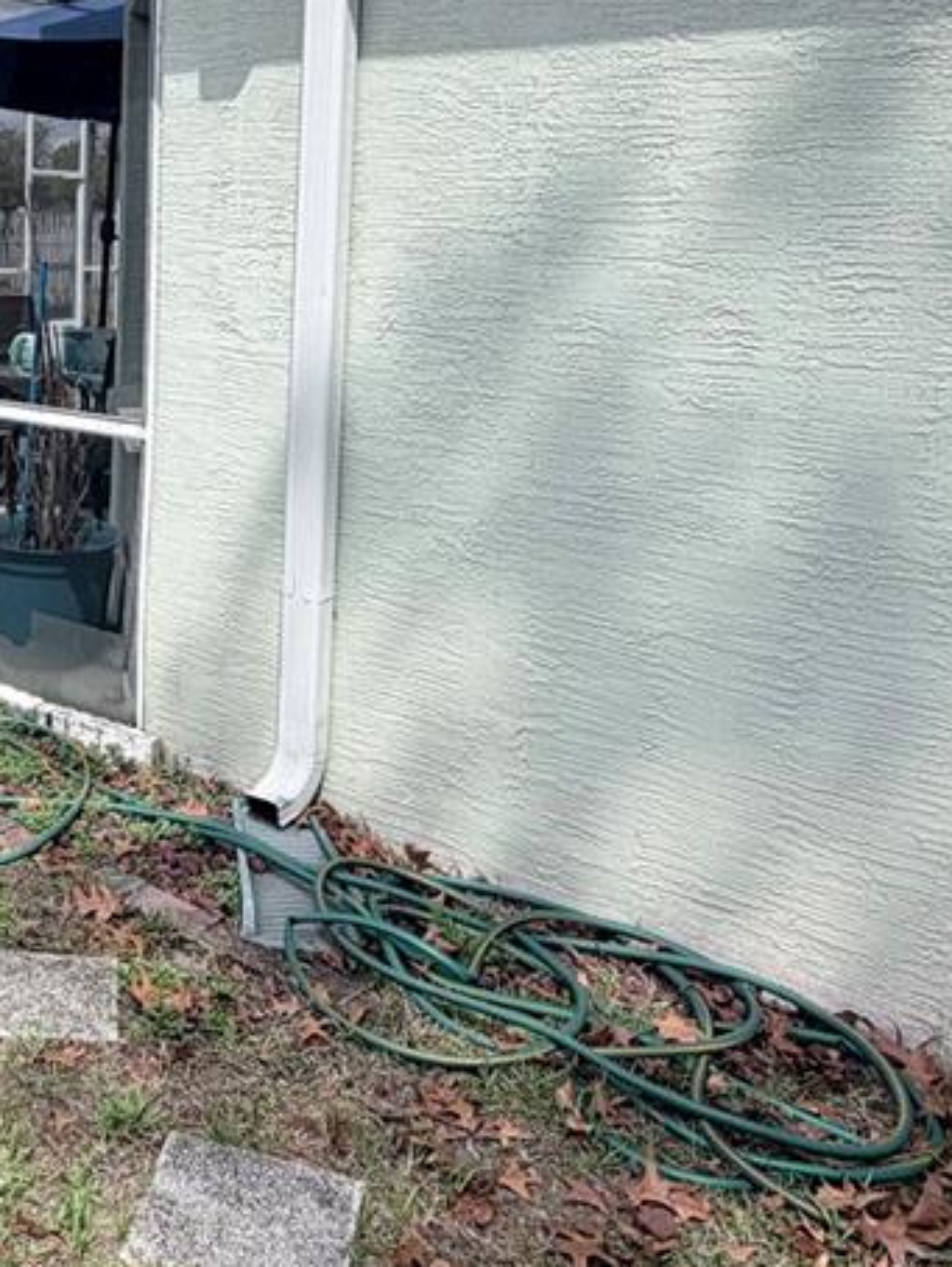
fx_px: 1355
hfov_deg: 34.4
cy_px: 407
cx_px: -45
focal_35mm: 37
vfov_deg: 49.1
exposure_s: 1/876
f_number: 2.2
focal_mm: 2.22
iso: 20
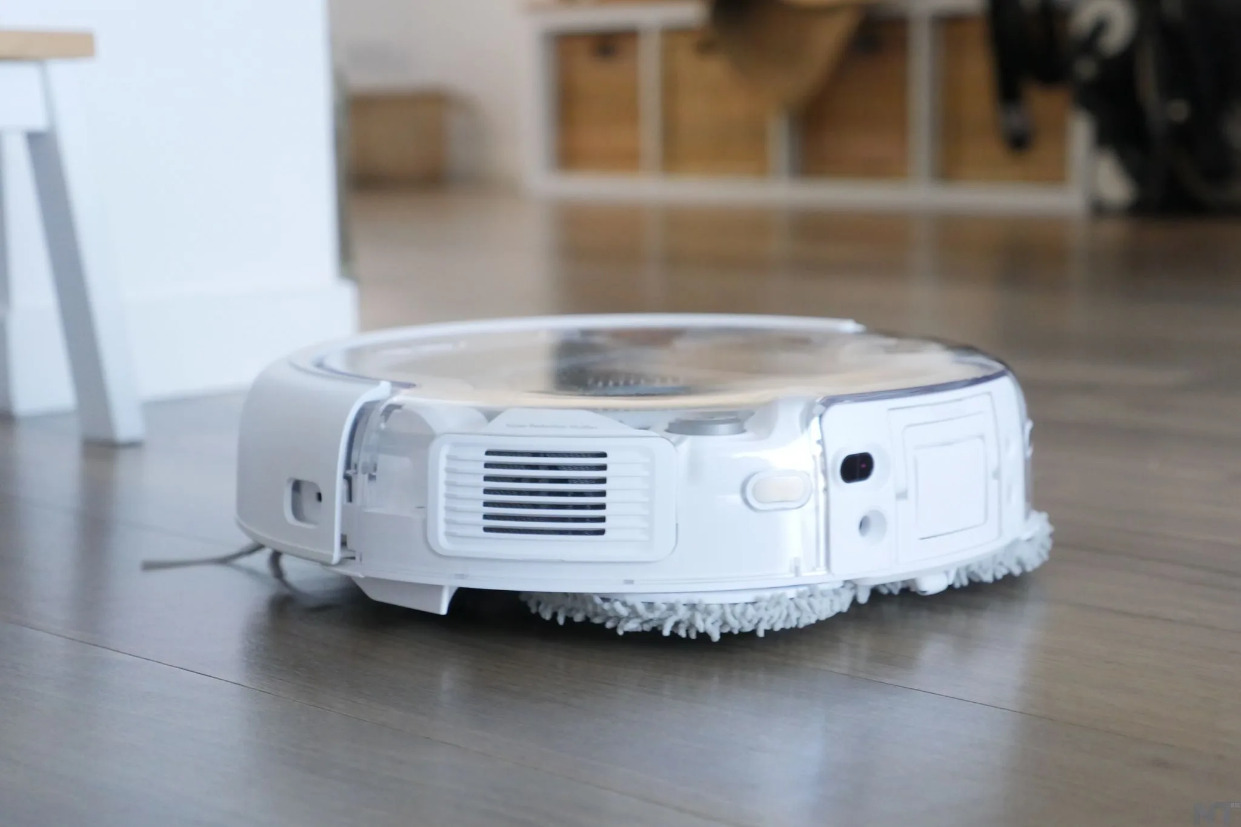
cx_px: 620
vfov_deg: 21.9
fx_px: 2137
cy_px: 414
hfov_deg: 32.4
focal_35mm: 62
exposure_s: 1/125
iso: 2500
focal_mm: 30
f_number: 2.8
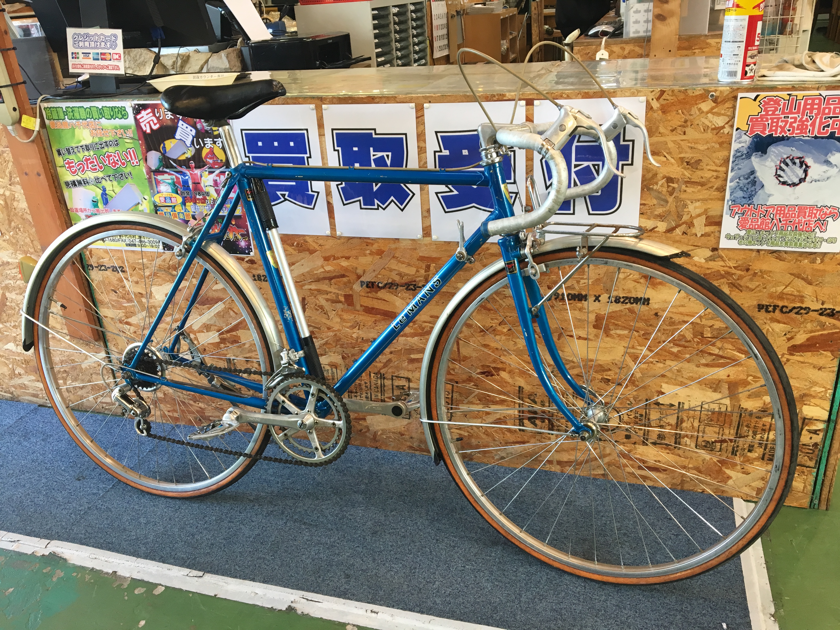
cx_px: 420
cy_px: 315
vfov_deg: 48.2
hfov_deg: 61.7
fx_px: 704
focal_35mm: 29
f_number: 2.2
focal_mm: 4.15
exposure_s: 1/30
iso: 32
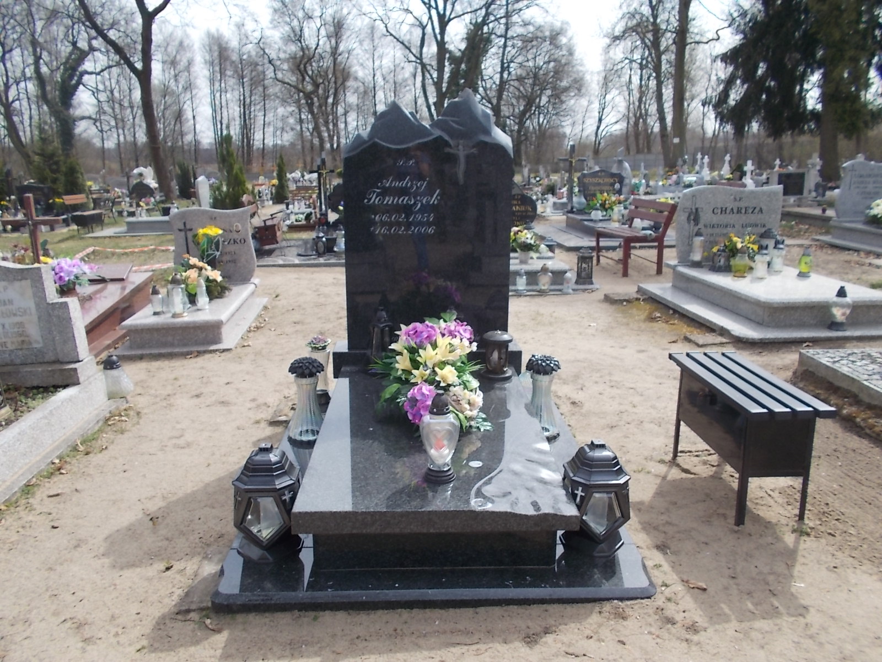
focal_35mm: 26
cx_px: 441
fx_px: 662
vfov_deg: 53.1
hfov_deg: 67.3
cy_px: 331
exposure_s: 1/100
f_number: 8
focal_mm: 4.6
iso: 80
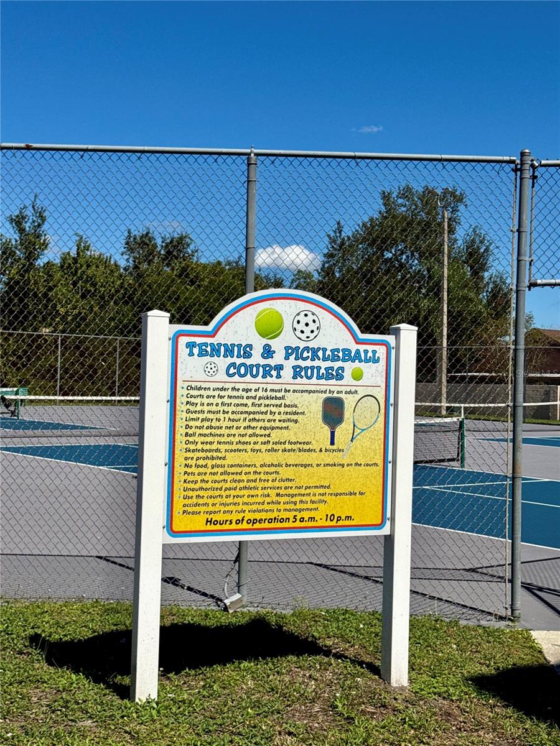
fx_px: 1035
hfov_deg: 30.3
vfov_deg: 39.7
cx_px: 280
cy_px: 373
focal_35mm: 48
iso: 80
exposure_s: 1/12500
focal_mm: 6.76
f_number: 1.78
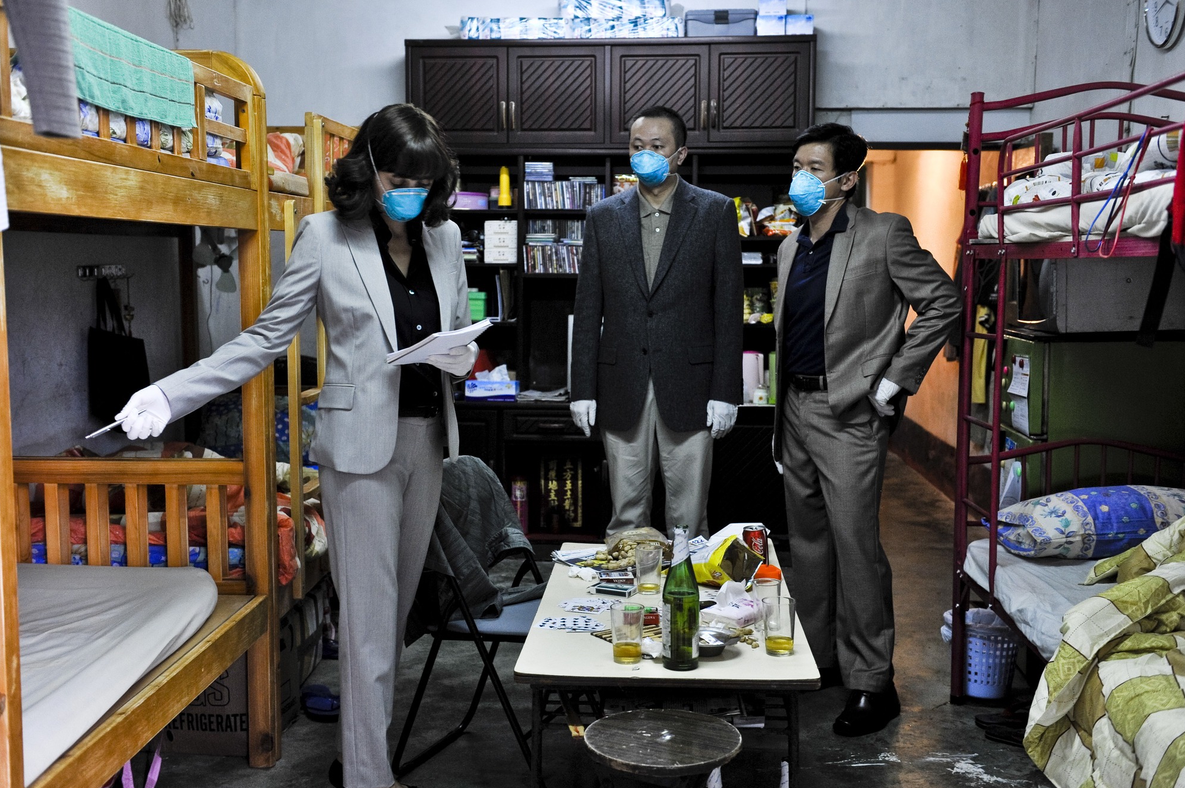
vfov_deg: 34.2
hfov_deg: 49.6
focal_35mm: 39
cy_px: 394
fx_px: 1283
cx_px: 590
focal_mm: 38
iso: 1600
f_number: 3.5
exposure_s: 1/100
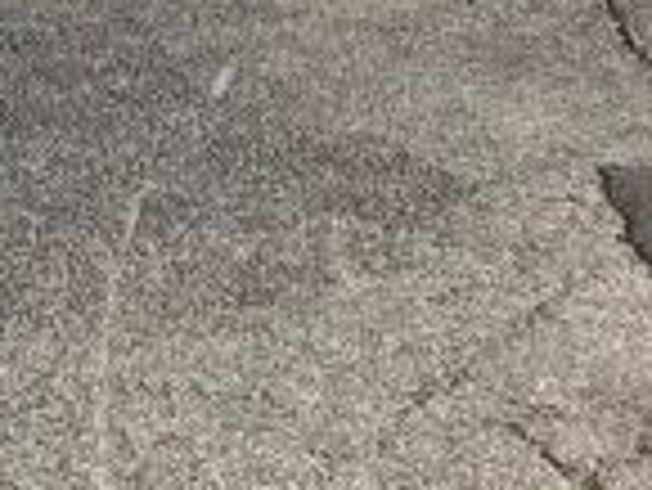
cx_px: -1129
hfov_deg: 10.3
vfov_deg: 8.9
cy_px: -575
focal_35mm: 154
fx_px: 2903
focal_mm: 4
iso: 20
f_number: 1.8
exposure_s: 1/2404
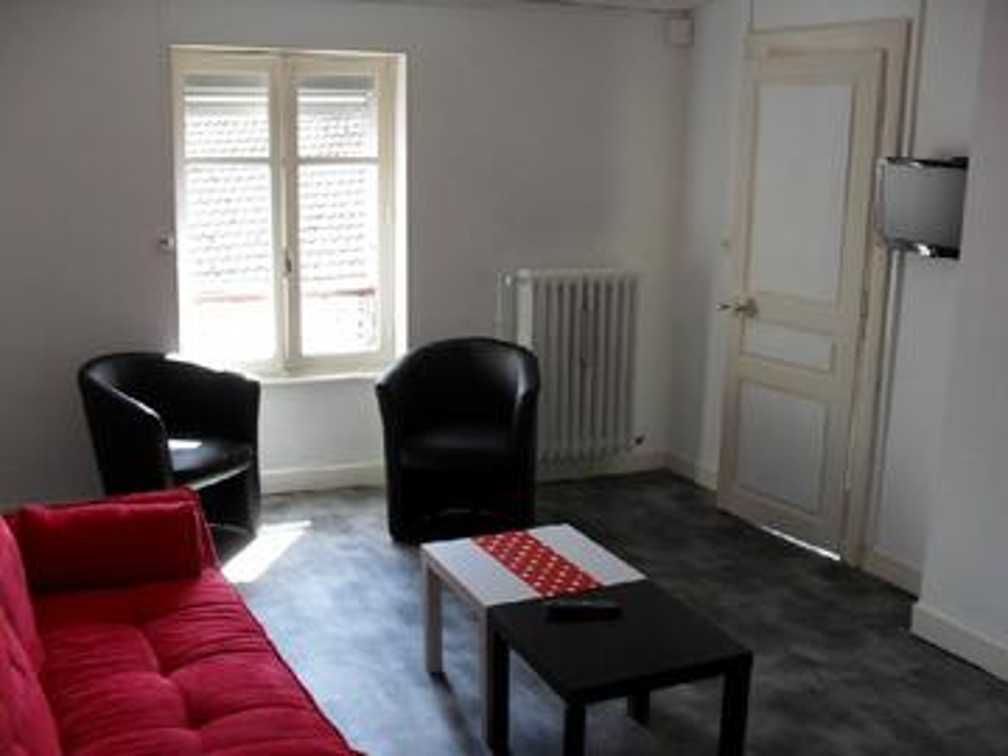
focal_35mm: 35
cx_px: 504
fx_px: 1019
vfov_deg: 40.7
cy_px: 378
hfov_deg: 52.6
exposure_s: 1/45
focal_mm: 6.3
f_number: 3.2
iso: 100
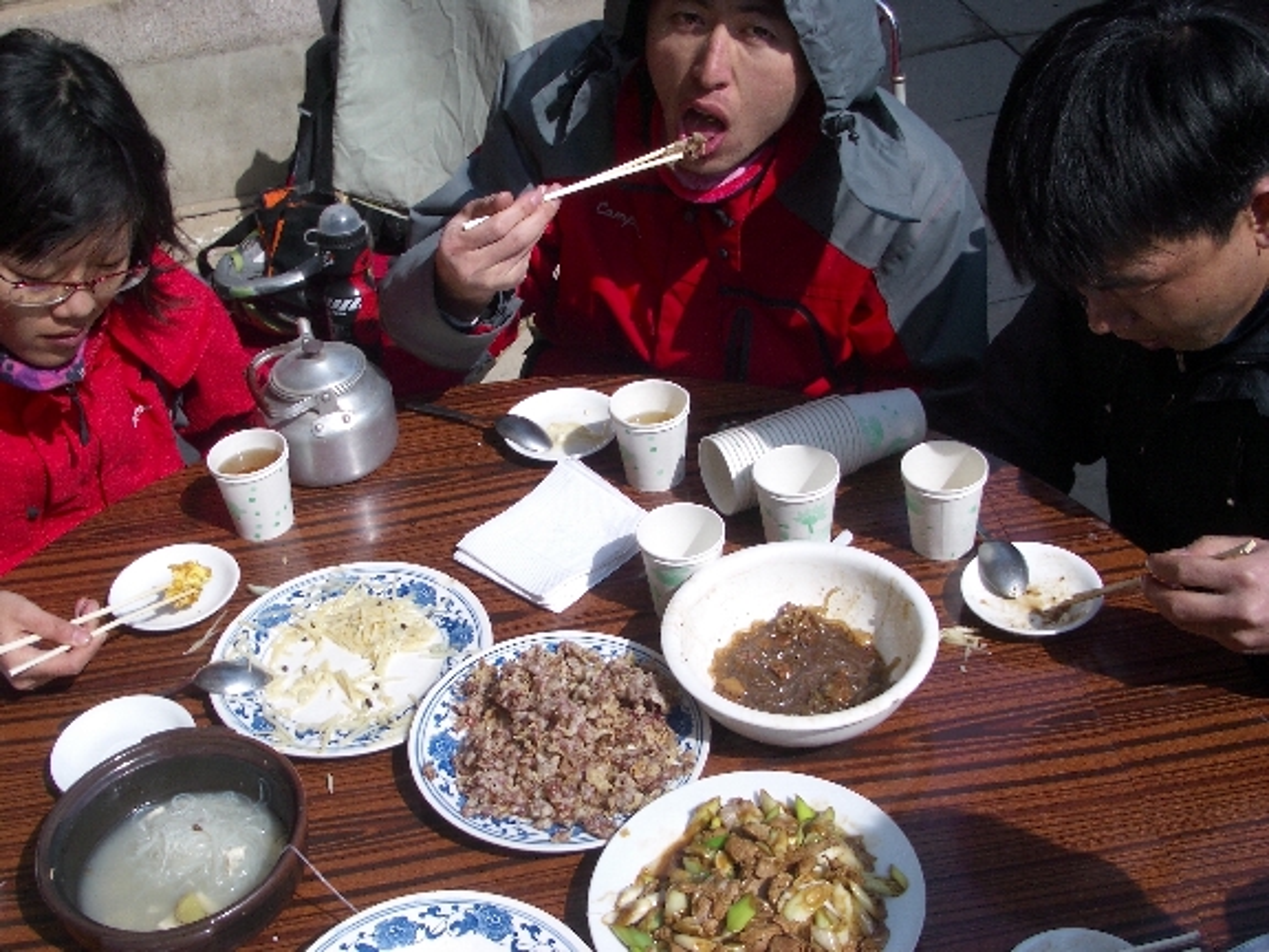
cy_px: 476
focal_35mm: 49
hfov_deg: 38.9
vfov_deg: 29.7
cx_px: 634
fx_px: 1796
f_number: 5
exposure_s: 1/500
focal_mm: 8.2
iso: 50
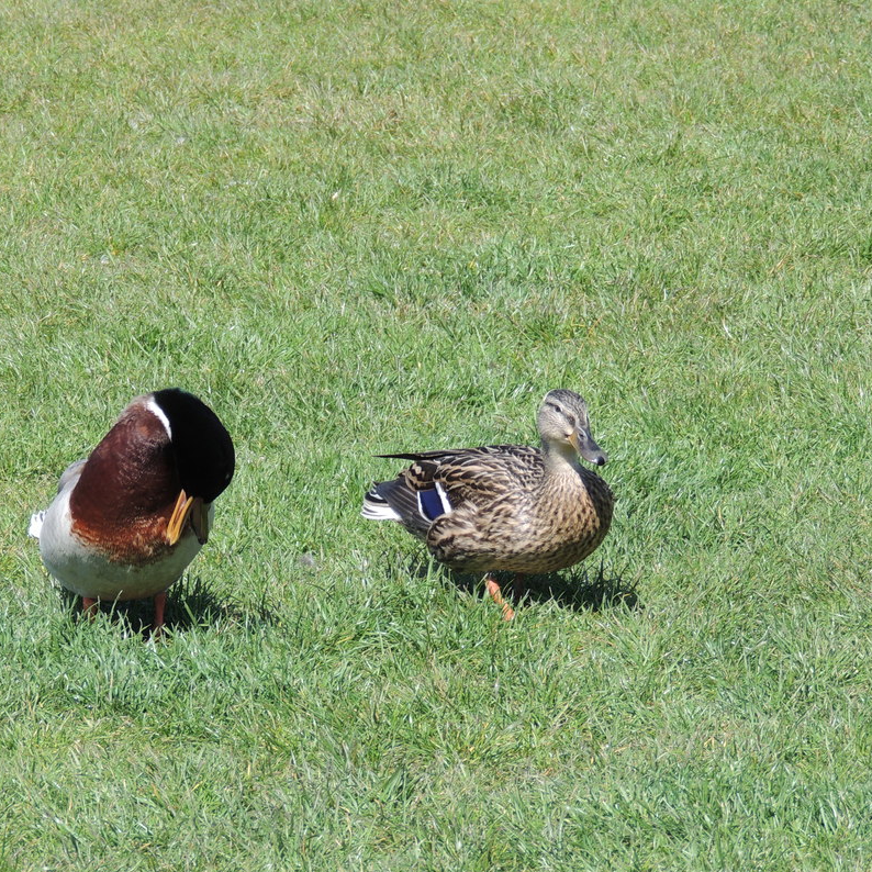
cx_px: 250
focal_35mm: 285
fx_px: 8122
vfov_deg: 6.1
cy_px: 483
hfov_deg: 6.1
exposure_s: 1/320
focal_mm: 35.6
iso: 100
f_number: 4.6
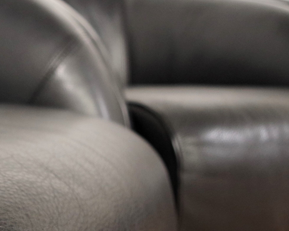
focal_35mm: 86
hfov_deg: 20.6
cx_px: -69
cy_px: 115
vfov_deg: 17.9
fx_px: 736
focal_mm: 20
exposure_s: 1/60
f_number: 4
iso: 1600
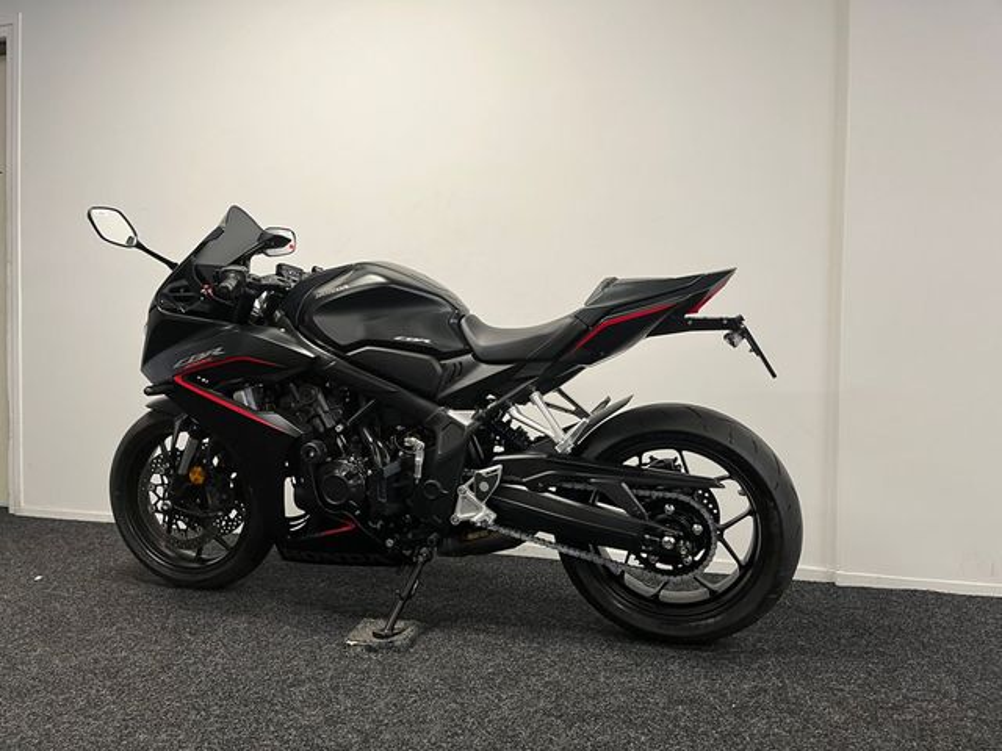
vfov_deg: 53.1
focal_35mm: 26
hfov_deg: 67.3
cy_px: 376
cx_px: 501
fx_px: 753
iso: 64
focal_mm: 5.1
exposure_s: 1/50
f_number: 1.6
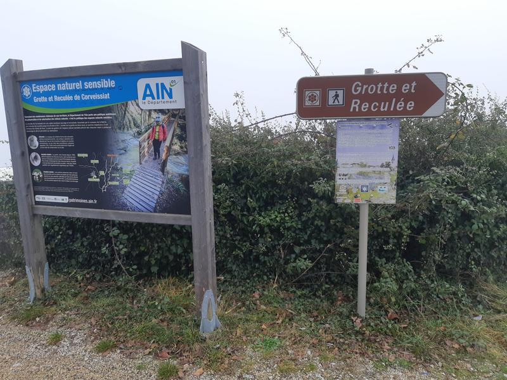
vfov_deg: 53.1
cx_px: 254
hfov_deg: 67.3
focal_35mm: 26
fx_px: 381
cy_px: 190
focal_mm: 3.93
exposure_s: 1/312
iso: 40
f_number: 1.7
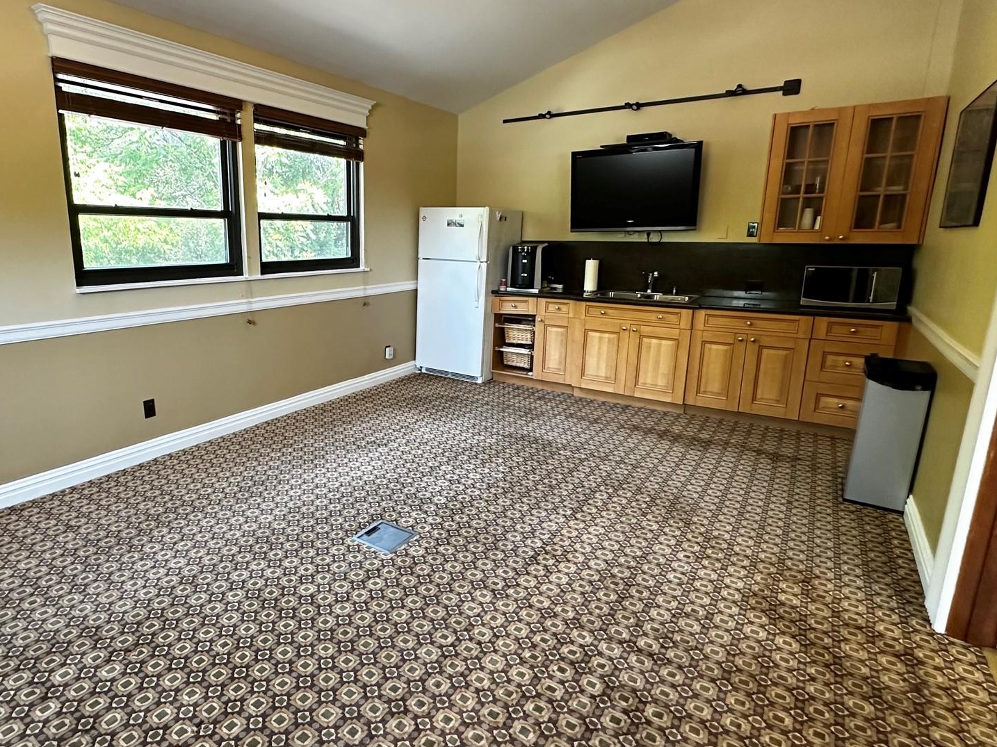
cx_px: 404
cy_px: 356
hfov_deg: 80.9
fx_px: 576
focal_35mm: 20
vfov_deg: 65.9
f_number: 2.2
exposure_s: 1/120
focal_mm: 2.22
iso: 320
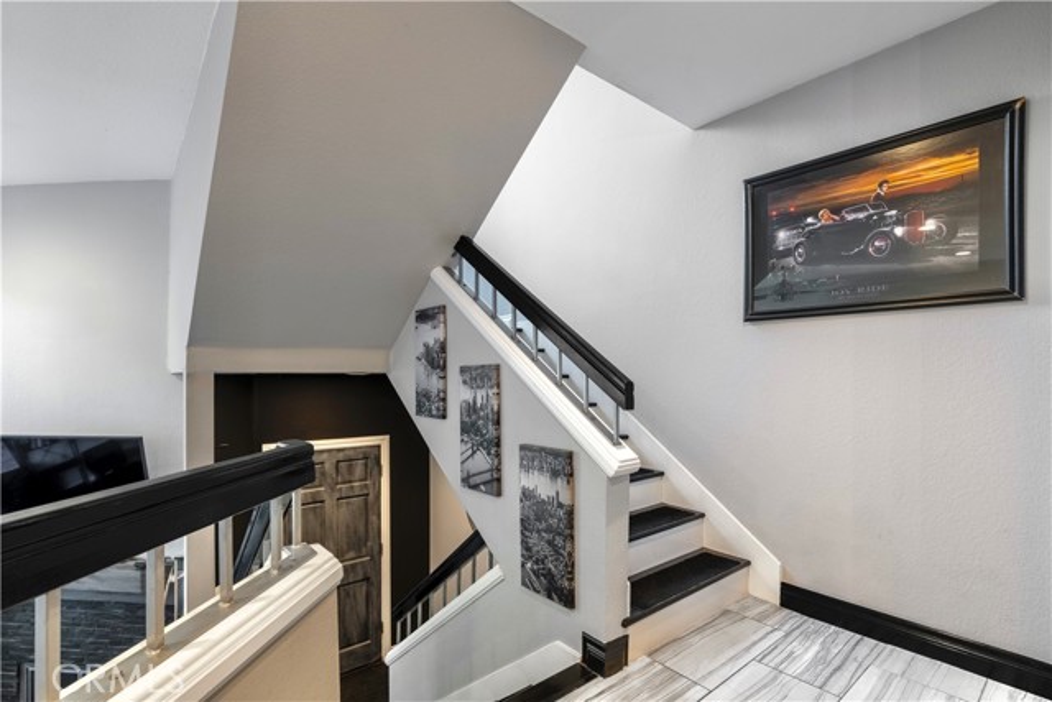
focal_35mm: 16
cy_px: 351
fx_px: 468
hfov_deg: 96.7
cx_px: 526
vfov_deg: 73.8
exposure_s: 1/80
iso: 800
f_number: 9
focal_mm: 16
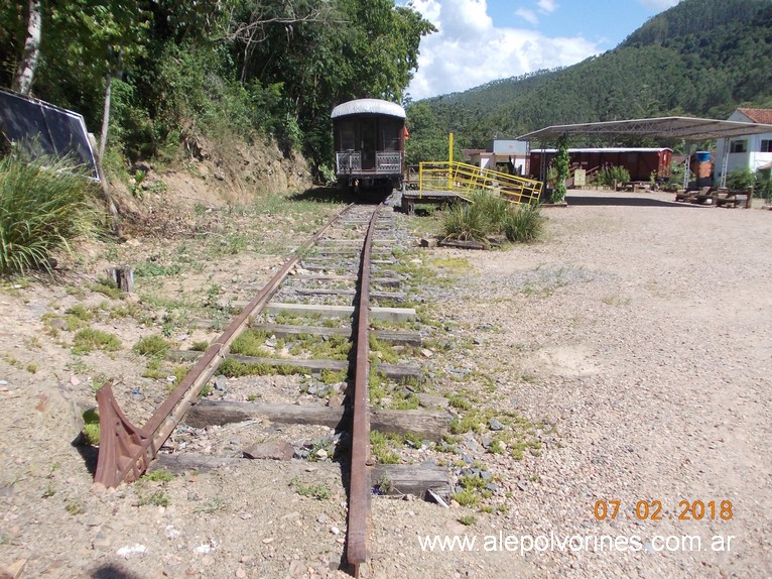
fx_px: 624
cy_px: 290
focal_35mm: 28
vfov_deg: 49.7
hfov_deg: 63.5
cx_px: 386
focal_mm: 4
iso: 80
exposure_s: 1/250
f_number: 5.4
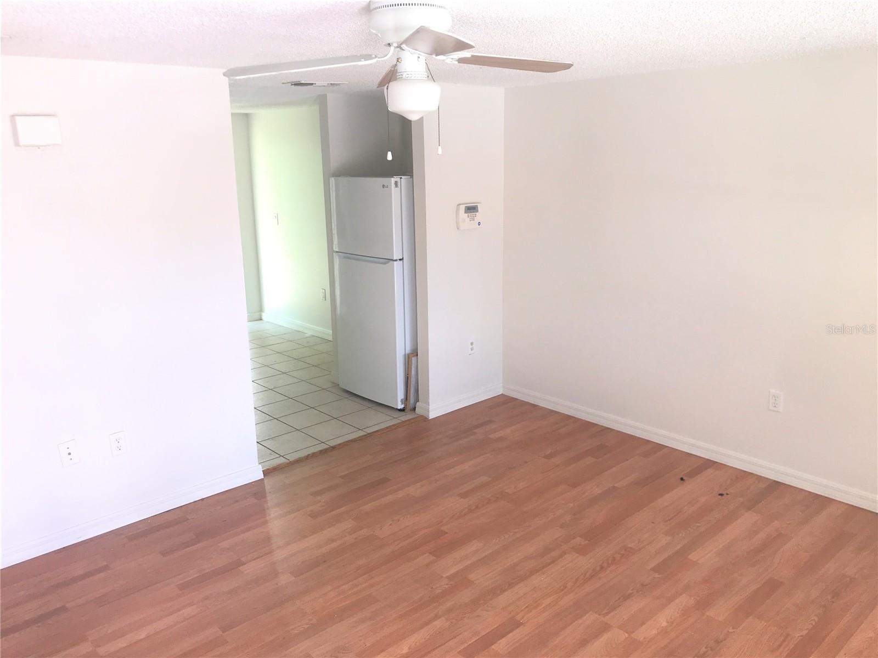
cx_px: 439
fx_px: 710
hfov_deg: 63.4
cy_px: 329
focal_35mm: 28
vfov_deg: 49.7
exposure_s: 1/64
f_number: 1.8
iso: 20
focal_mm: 3.99
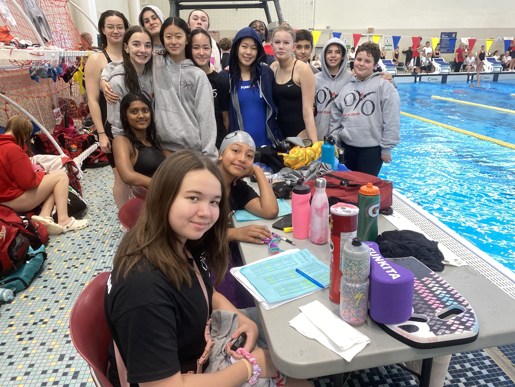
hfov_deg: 67.3
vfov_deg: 53.1
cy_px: 194
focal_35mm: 26
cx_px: 258
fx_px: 387
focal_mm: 4.25
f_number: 1.8
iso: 125
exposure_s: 1/100
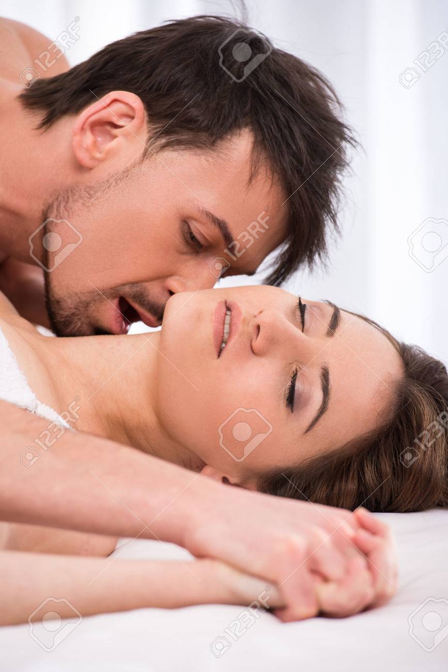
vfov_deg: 10.3
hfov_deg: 6.9
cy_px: 336
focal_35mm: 200
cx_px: 224
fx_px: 3732
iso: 400
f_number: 4.5
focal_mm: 200
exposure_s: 1/100
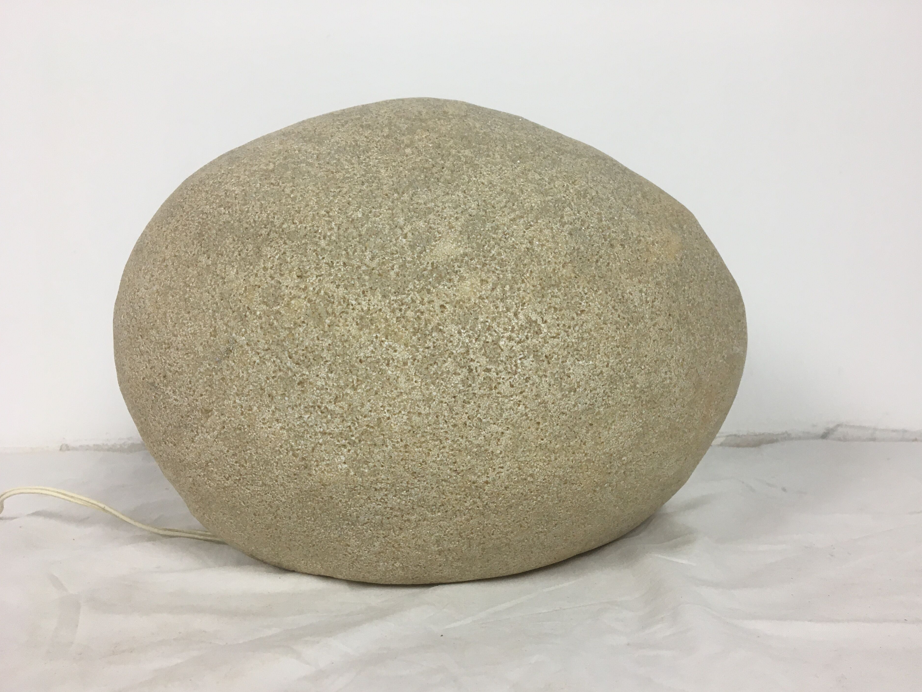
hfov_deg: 58.3
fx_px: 826
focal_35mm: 31
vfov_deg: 45.4
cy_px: 369
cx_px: 486
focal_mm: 4.15
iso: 40
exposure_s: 1/33
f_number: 2.2
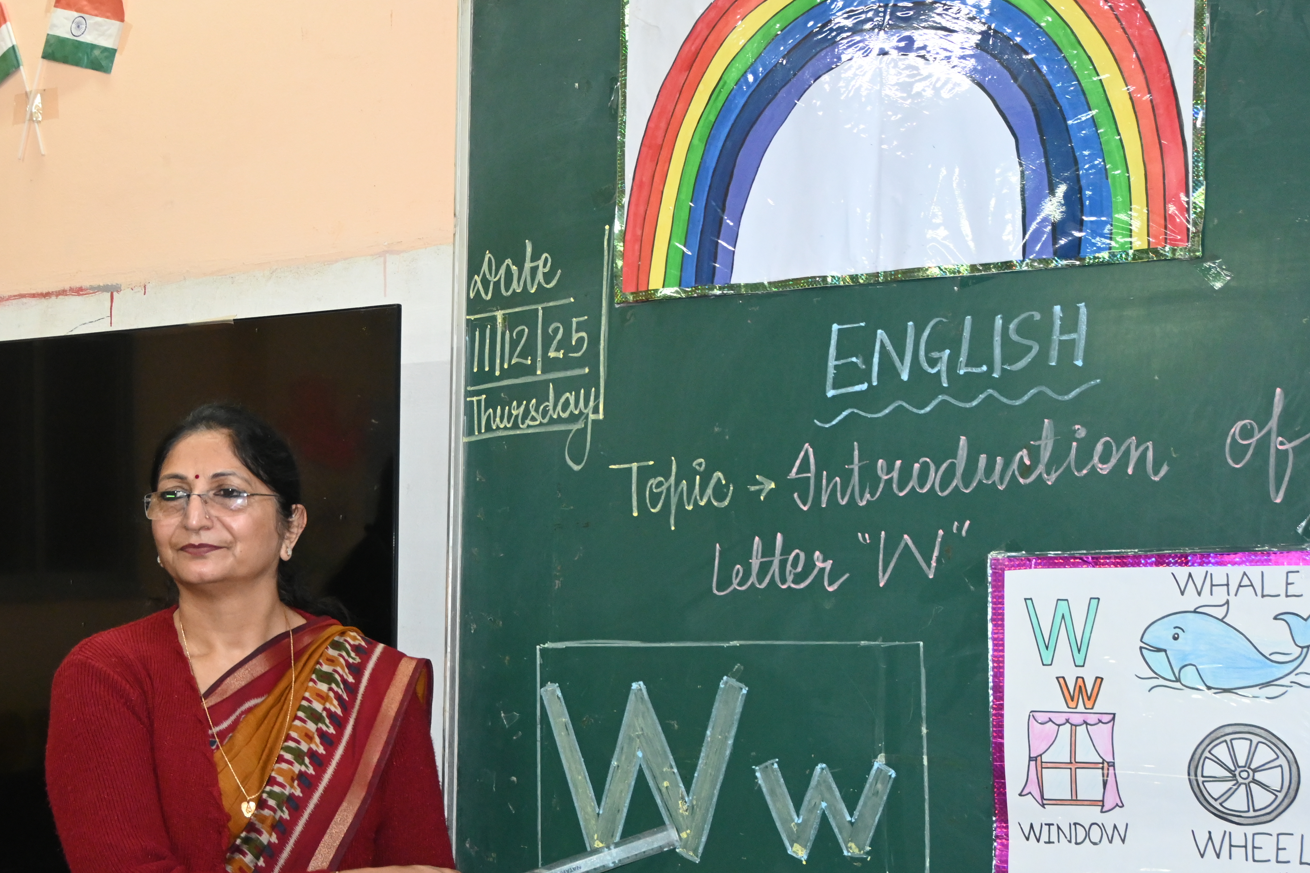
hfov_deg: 39.4
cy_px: 514
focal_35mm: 50
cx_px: 523
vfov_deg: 26.9
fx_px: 1820
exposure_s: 1/60
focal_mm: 24.5
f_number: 4.2
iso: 2500
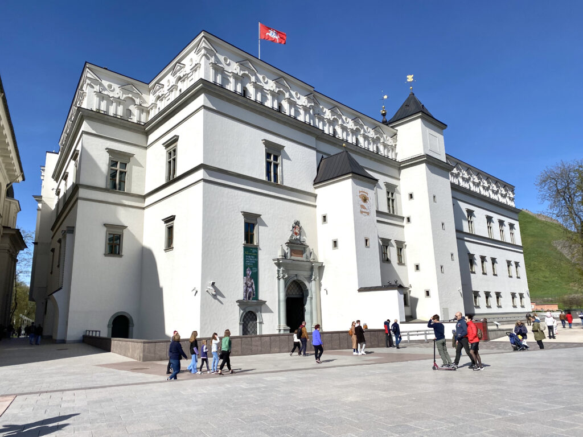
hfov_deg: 67.3
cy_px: 218
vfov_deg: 53.1
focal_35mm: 26
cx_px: 292
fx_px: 438
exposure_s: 1/6410
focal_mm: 4.25
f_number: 1.8
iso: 32
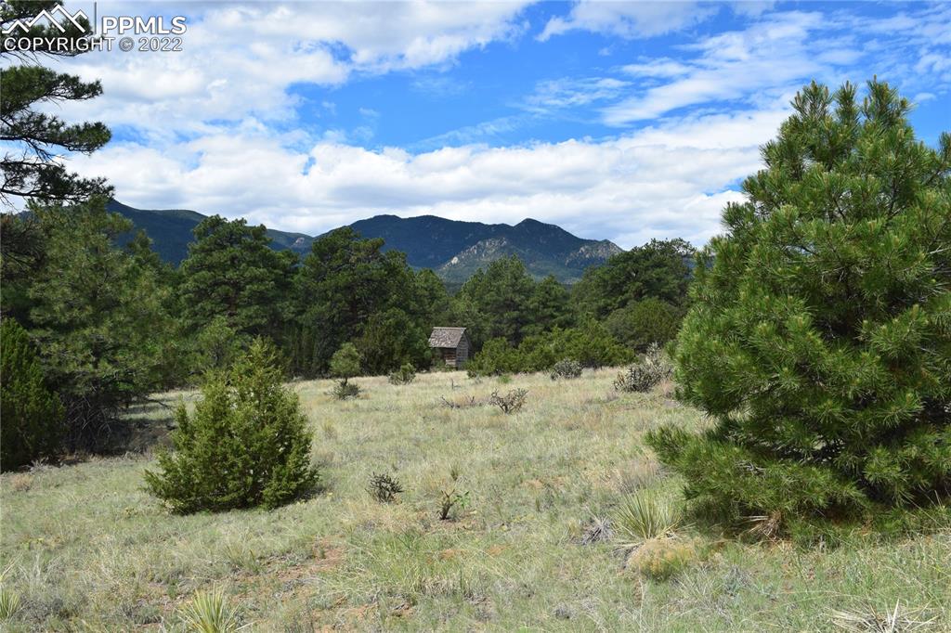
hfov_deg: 57.2
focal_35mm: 33
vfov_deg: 39.9
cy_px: 316
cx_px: 476
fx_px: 871
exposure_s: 1/500
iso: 400
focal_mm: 22
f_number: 11
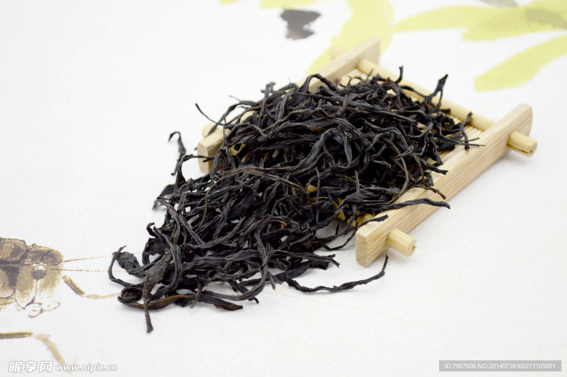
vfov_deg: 18.9
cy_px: 188
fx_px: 1133
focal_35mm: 72
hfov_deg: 28.1
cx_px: 284
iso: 100
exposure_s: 1/40
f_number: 5.6
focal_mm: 48
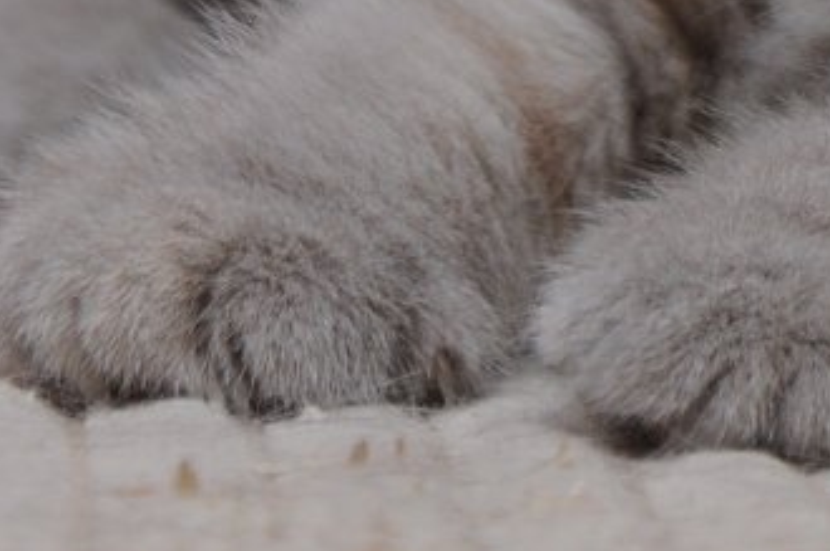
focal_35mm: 509
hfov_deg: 4.1
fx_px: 11718
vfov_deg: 2.7
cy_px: -781
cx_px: 744
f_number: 5.3
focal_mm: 70
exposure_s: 1/80
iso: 400
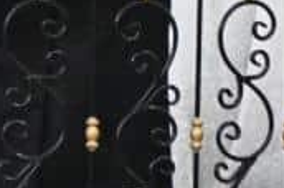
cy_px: -340
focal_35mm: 1073
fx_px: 8449
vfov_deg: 1.3
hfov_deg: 1.9
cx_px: -63
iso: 640
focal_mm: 120
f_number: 4
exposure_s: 1/320
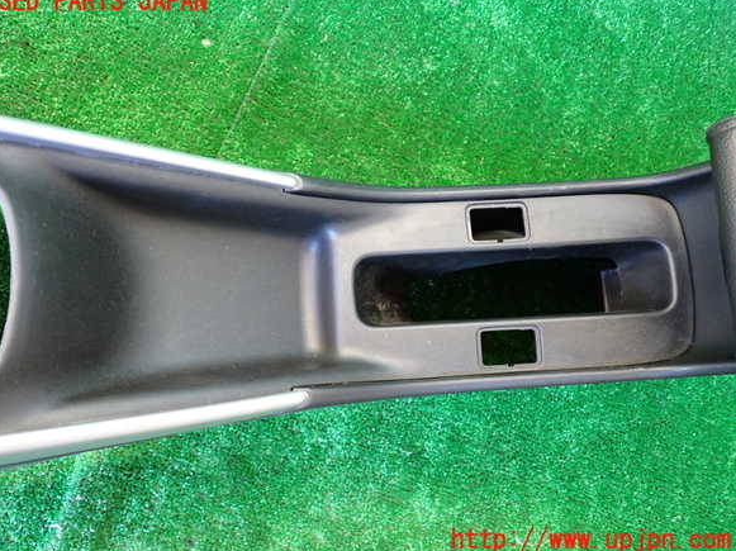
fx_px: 659
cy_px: 271
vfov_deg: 45.4
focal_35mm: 31
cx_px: 357
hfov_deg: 58.4
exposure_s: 1/30
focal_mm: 5.4
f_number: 2.3
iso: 500
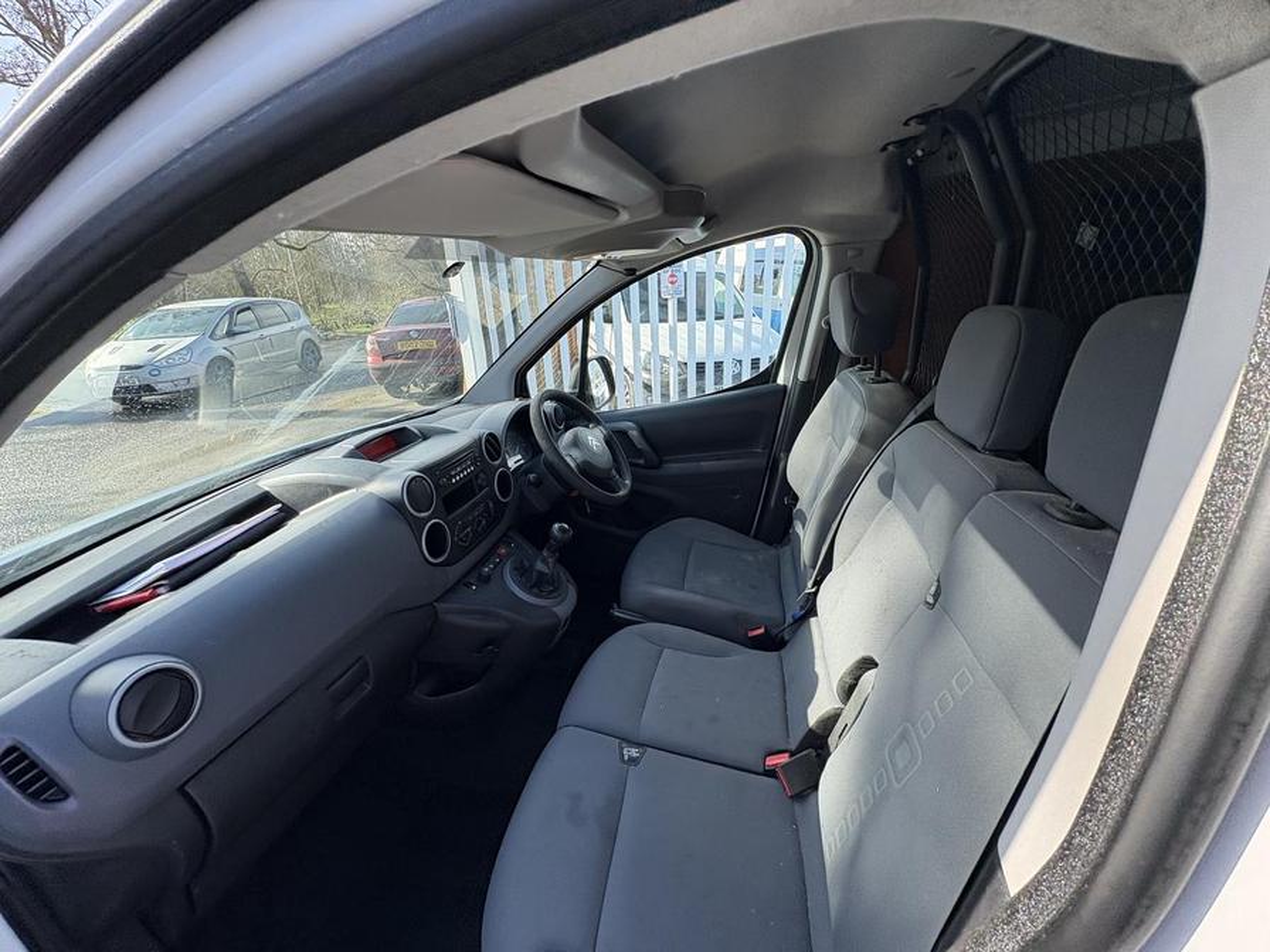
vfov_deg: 85.7
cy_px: 476
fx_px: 514
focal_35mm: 14
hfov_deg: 102.1
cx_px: 635
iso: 64
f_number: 2.2
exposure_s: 1/214
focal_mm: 2.22
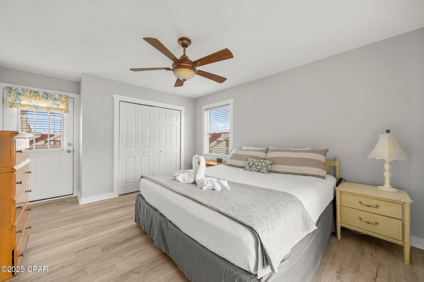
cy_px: 141
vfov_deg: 85.4
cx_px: 212
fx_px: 153
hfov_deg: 108.3
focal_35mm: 13
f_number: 9
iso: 640
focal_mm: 13
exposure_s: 1/50
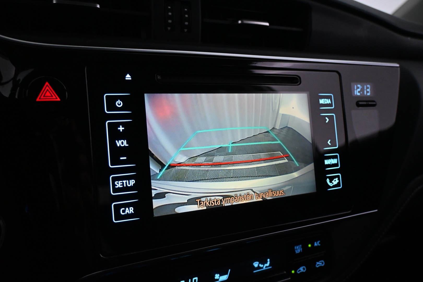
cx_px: 212
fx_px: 370
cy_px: 141
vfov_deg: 41.7
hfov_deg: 59.5
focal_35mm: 32
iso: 2500
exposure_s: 1/125
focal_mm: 21
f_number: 4
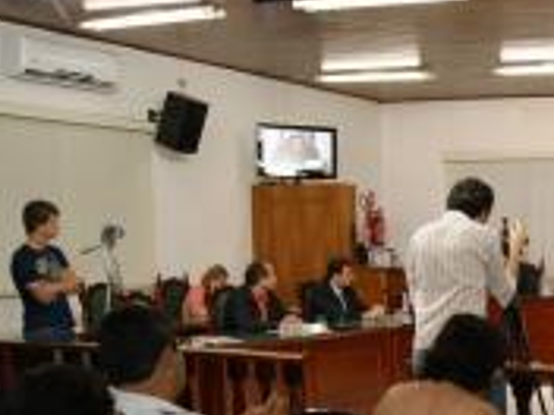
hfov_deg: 26.7
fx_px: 1056
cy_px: 456
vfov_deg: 21.2
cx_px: 630
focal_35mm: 66
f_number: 5.6
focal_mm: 18
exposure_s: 1/60
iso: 400
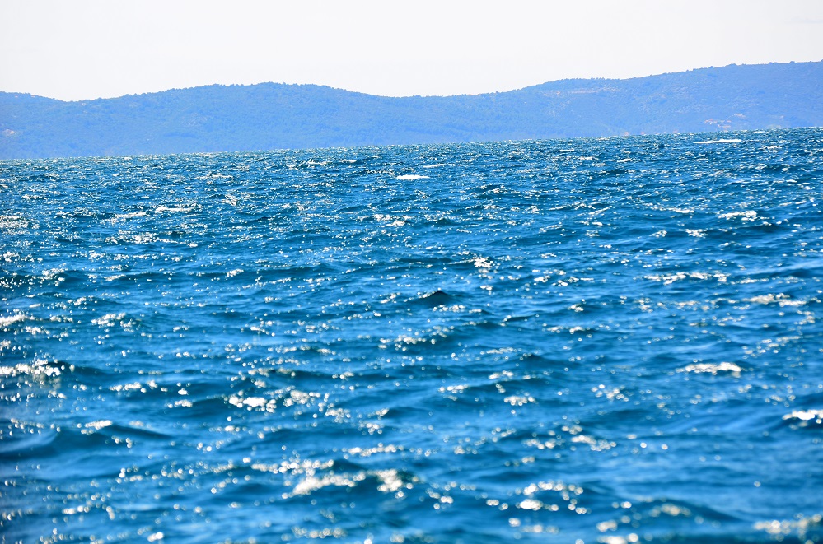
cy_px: 272
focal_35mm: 270
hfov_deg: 7.6
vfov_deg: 5.1
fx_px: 6158
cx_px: 412
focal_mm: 180
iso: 100
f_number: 5.6
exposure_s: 1/320
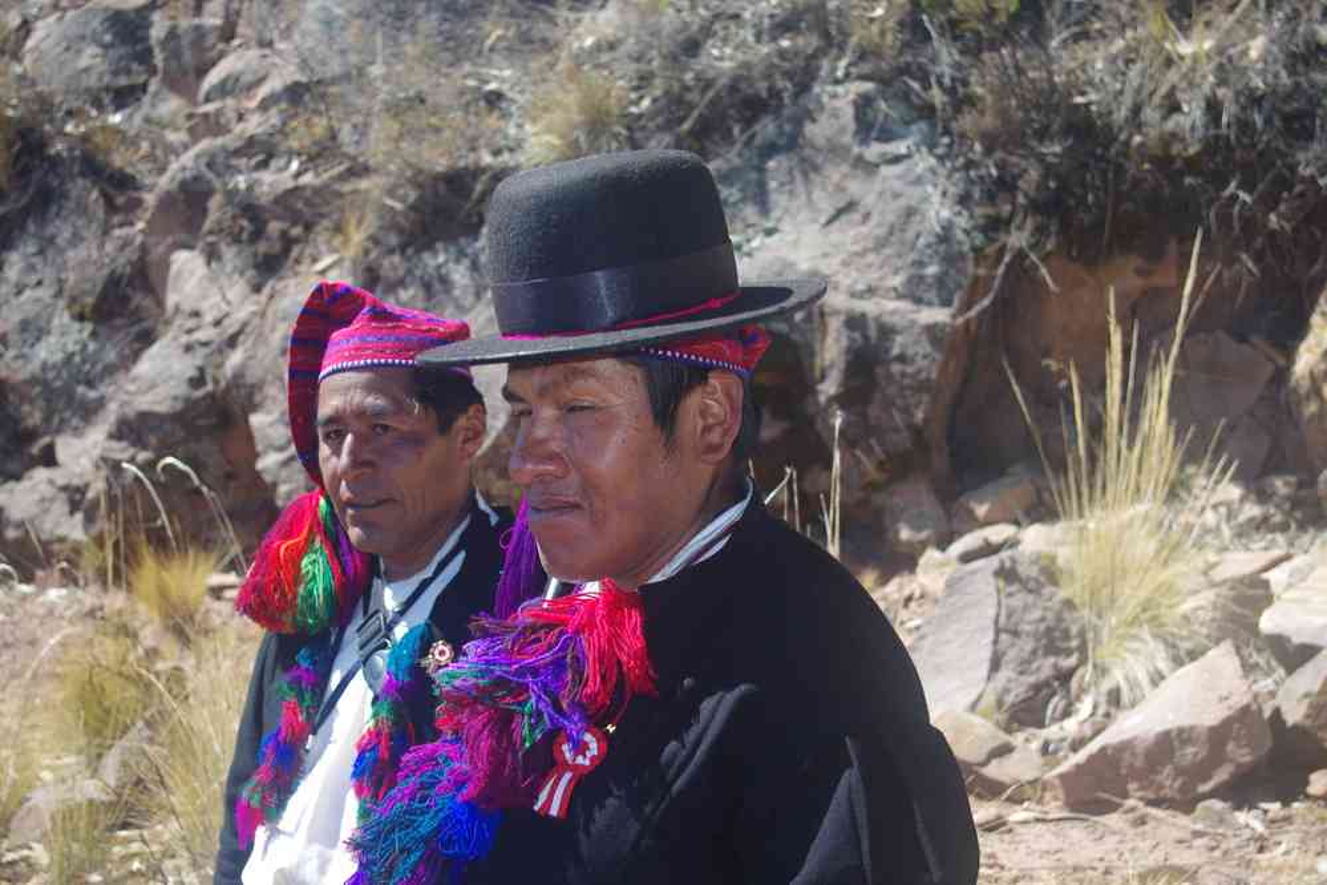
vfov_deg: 27.3
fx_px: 1824
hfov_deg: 40.0
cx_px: 664
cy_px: 442
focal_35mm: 50
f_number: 4
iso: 100
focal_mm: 33
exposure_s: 1/80
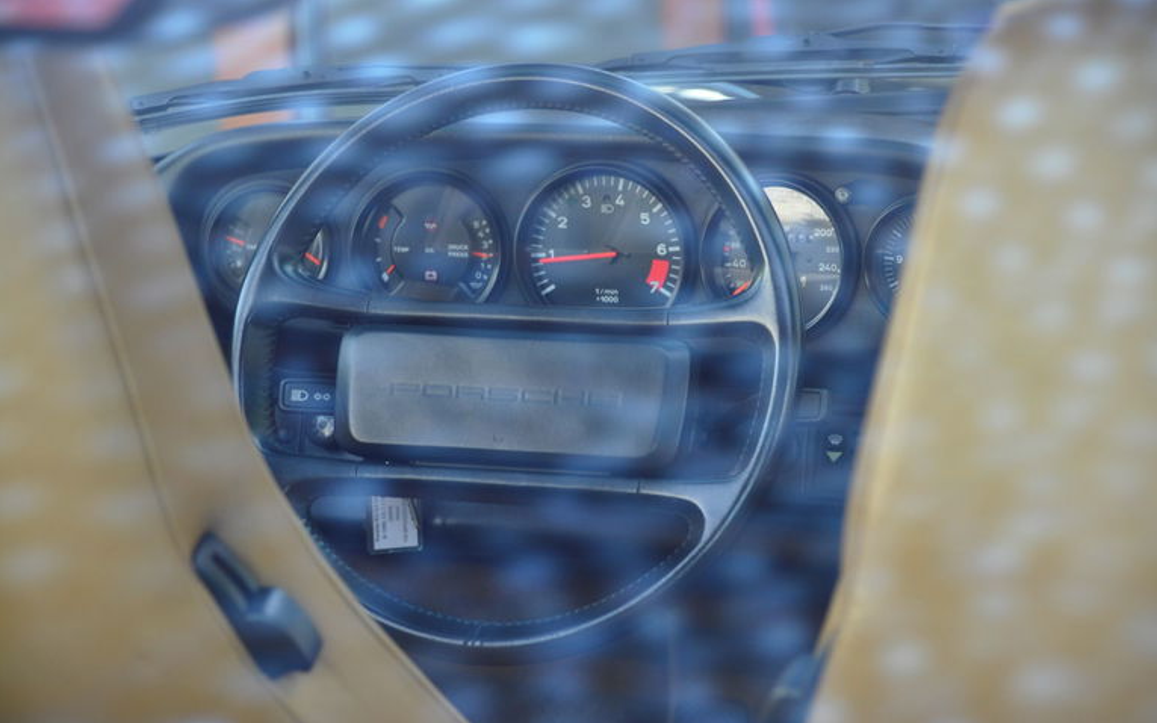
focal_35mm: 138
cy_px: 360
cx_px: 578
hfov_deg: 15.1
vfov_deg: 9.5
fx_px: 4351
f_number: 5.3
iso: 500
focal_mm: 90
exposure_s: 1/40
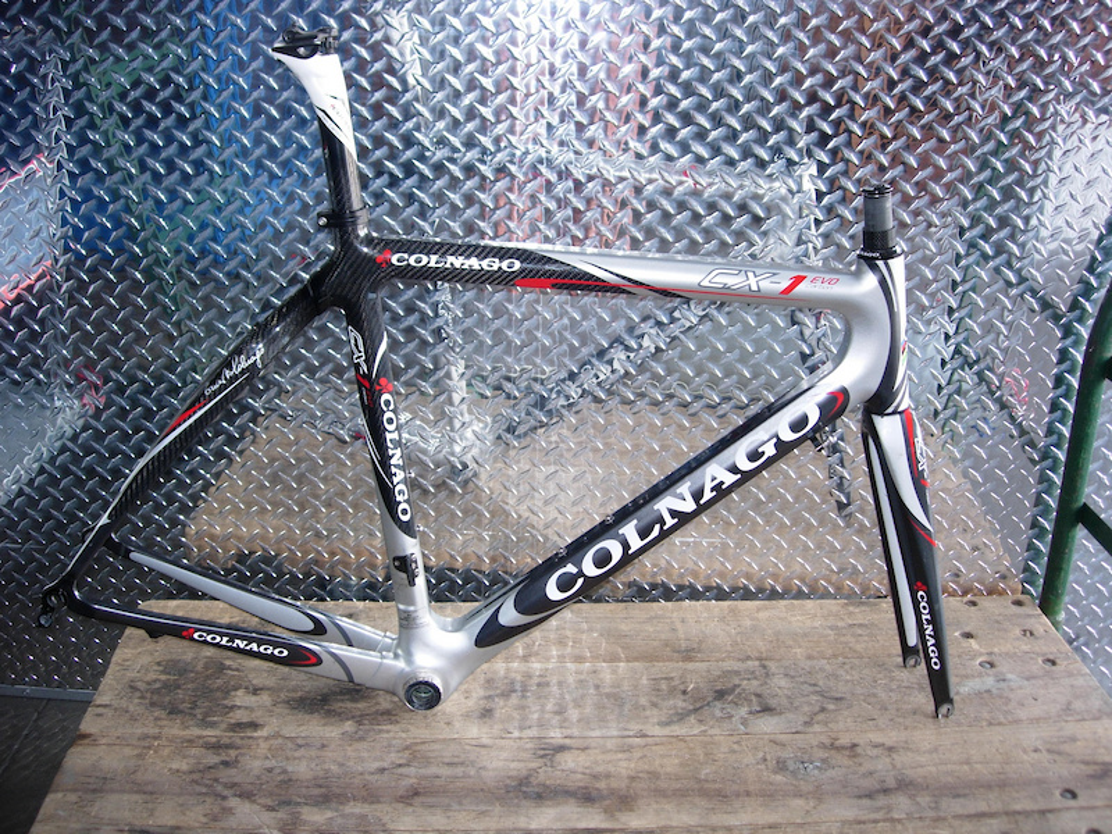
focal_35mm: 38
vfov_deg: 37.7
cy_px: 417
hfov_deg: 49.0
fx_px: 1221
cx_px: 556
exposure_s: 1/32
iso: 79
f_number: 2.8
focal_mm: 7.8
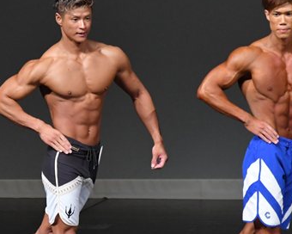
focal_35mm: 673
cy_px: 156
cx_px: 2
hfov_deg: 2.9
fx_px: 5816
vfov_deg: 2.3
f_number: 5.6
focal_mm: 210
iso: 4000
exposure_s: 1/400
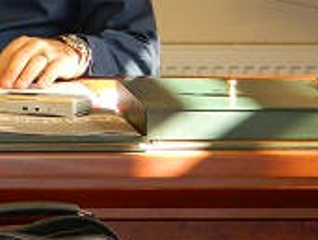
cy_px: -106
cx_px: -45
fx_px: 2311
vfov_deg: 5.9
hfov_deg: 7.8
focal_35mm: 251
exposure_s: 1/30
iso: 200
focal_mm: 15.1
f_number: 4.2
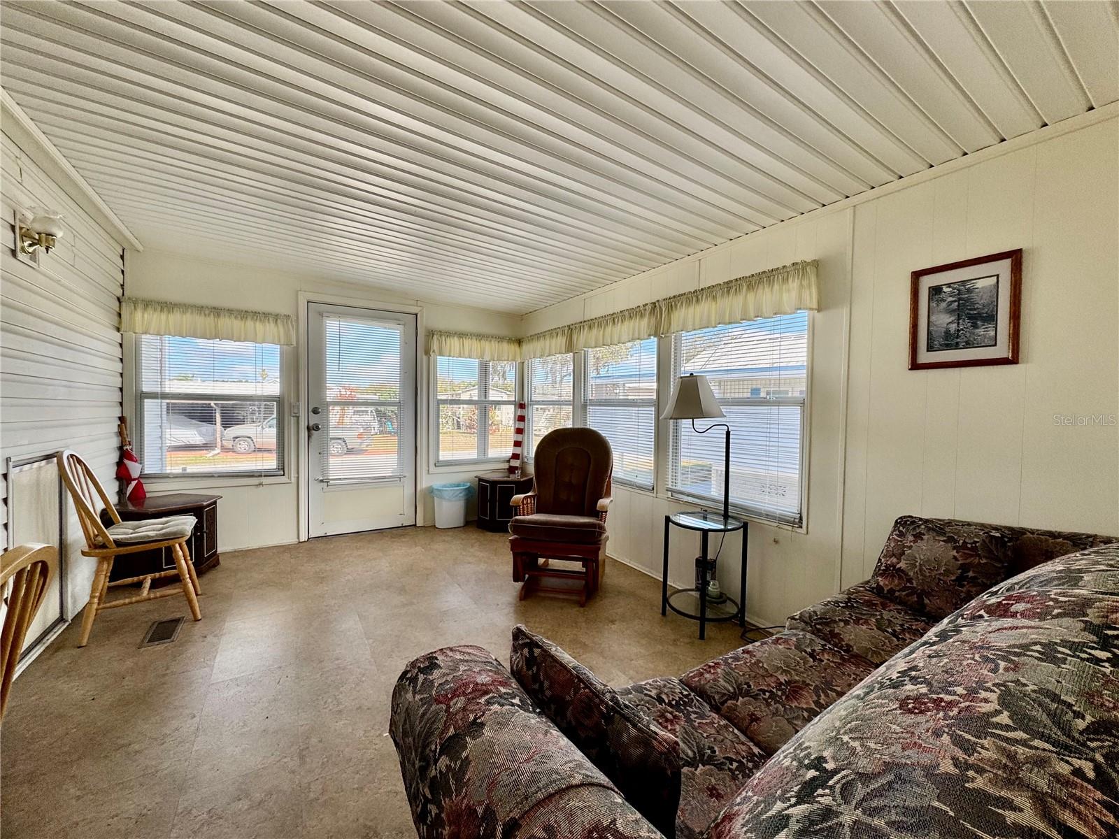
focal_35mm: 14
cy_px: 420
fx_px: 453
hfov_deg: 102.1
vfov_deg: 85.7
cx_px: 560
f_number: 2.2
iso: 40
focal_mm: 2.22
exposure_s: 1/334
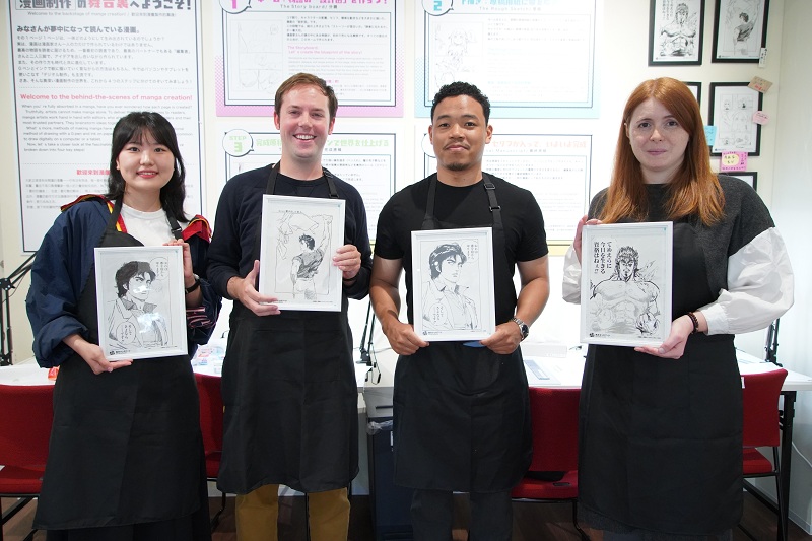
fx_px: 631
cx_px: 406
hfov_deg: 65.5
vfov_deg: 46.4
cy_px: 270
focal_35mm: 28
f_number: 4.5
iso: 6400
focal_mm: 28
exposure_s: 1/160
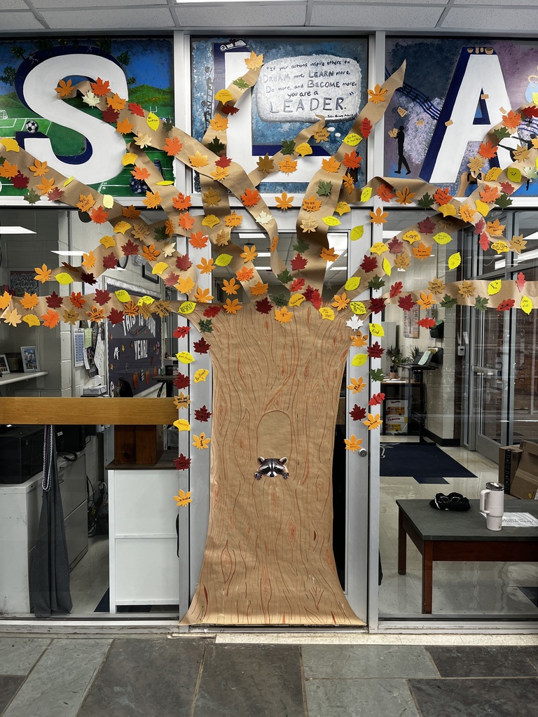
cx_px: 269
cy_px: 358
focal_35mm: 26
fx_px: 539
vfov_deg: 67.3
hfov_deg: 53.1
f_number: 1.6
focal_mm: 5.1
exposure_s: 1/120
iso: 64
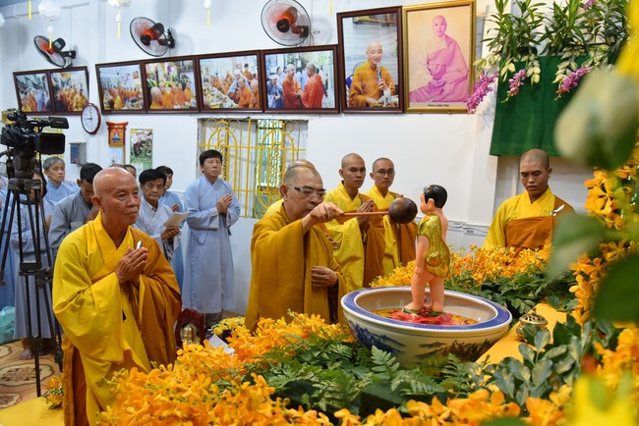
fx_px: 550
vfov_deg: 42.4
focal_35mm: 31
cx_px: 320
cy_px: 213
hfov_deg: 60.3
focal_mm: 31
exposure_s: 1/100
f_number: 5
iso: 1600
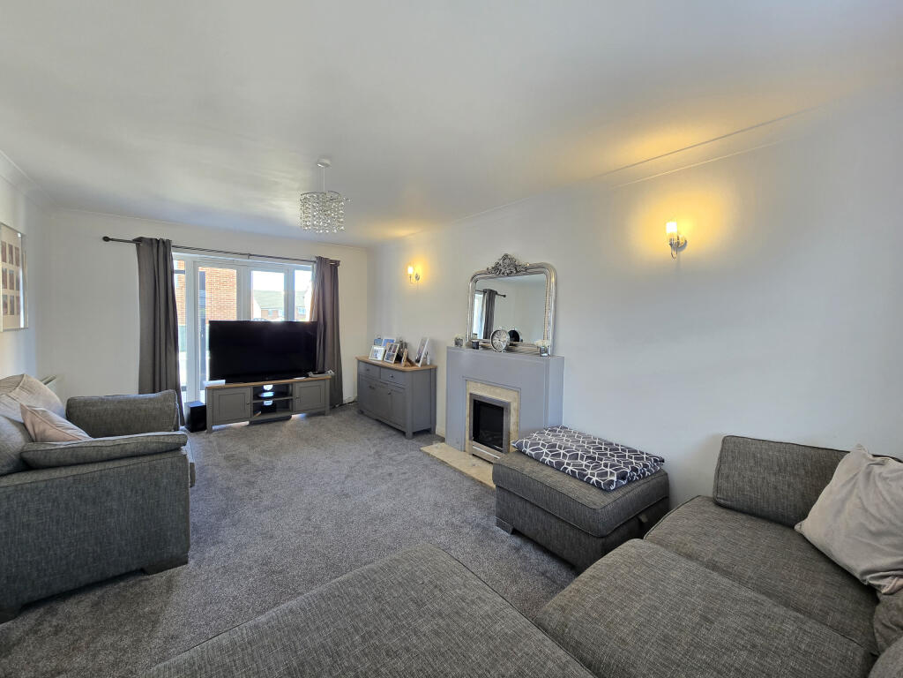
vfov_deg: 89.9
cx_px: 452
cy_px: 339
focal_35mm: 13
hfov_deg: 106.2
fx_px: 339
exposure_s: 1/50
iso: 160
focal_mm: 2.2
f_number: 2.2
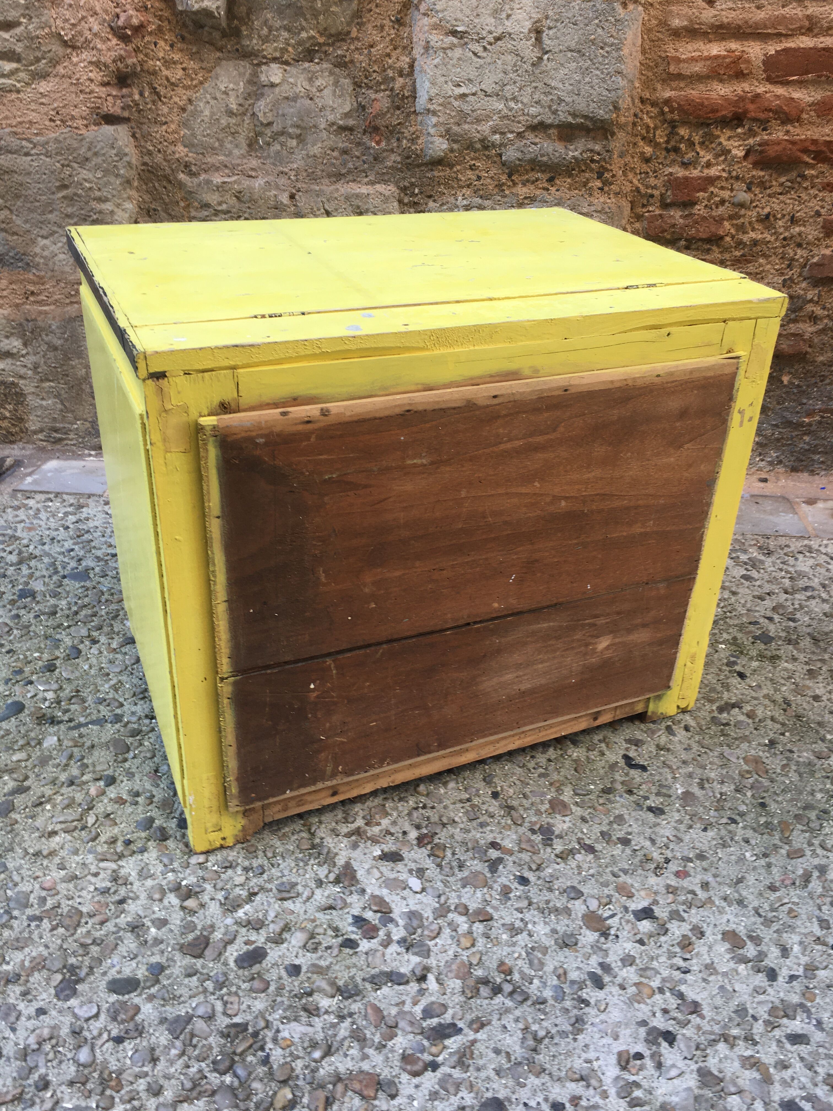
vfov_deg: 61.7
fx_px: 930
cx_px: 416
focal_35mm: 29
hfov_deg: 48.2
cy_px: 556
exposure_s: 1/50
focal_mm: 4.15
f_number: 2.2
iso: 32
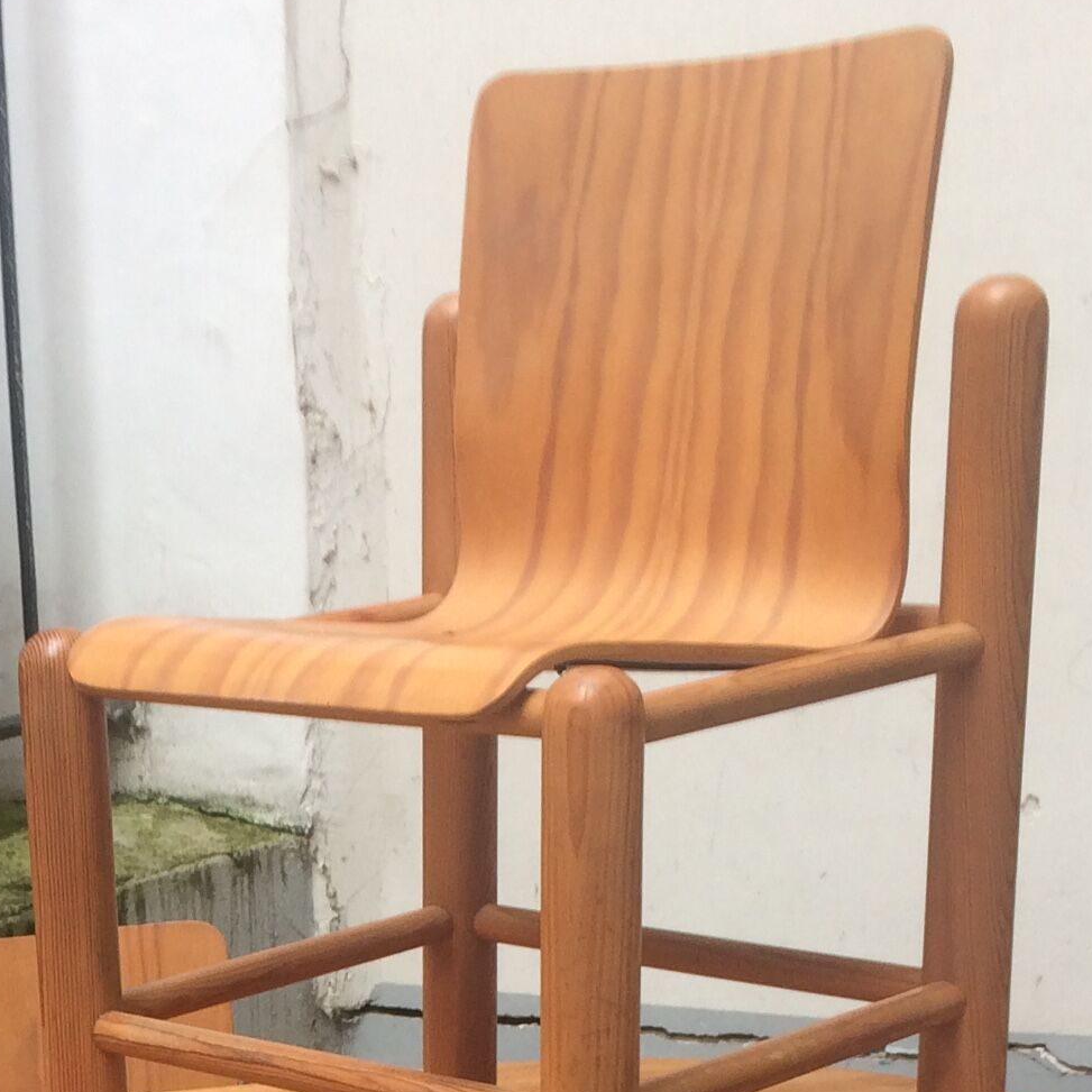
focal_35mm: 86
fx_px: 3069
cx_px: 27
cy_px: 1269
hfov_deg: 19.6
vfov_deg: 19.2
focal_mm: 4.15
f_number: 2.2
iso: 40
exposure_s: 1/50
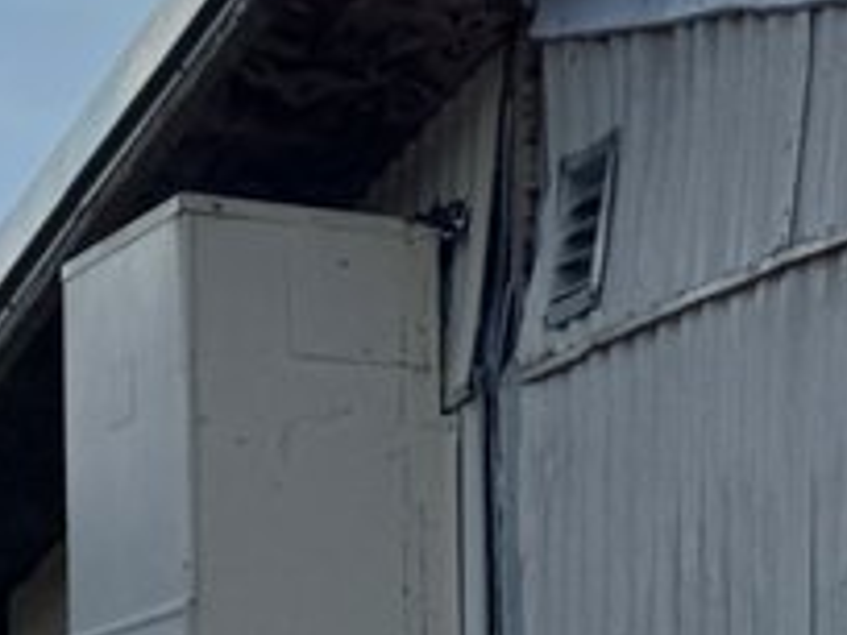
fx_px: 4355
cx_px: 3091
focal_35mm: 178
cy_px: 1143
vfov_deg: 8.1
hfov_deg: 8.1
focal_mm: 6.76
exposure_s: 1/3413
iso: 80
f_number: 1.78
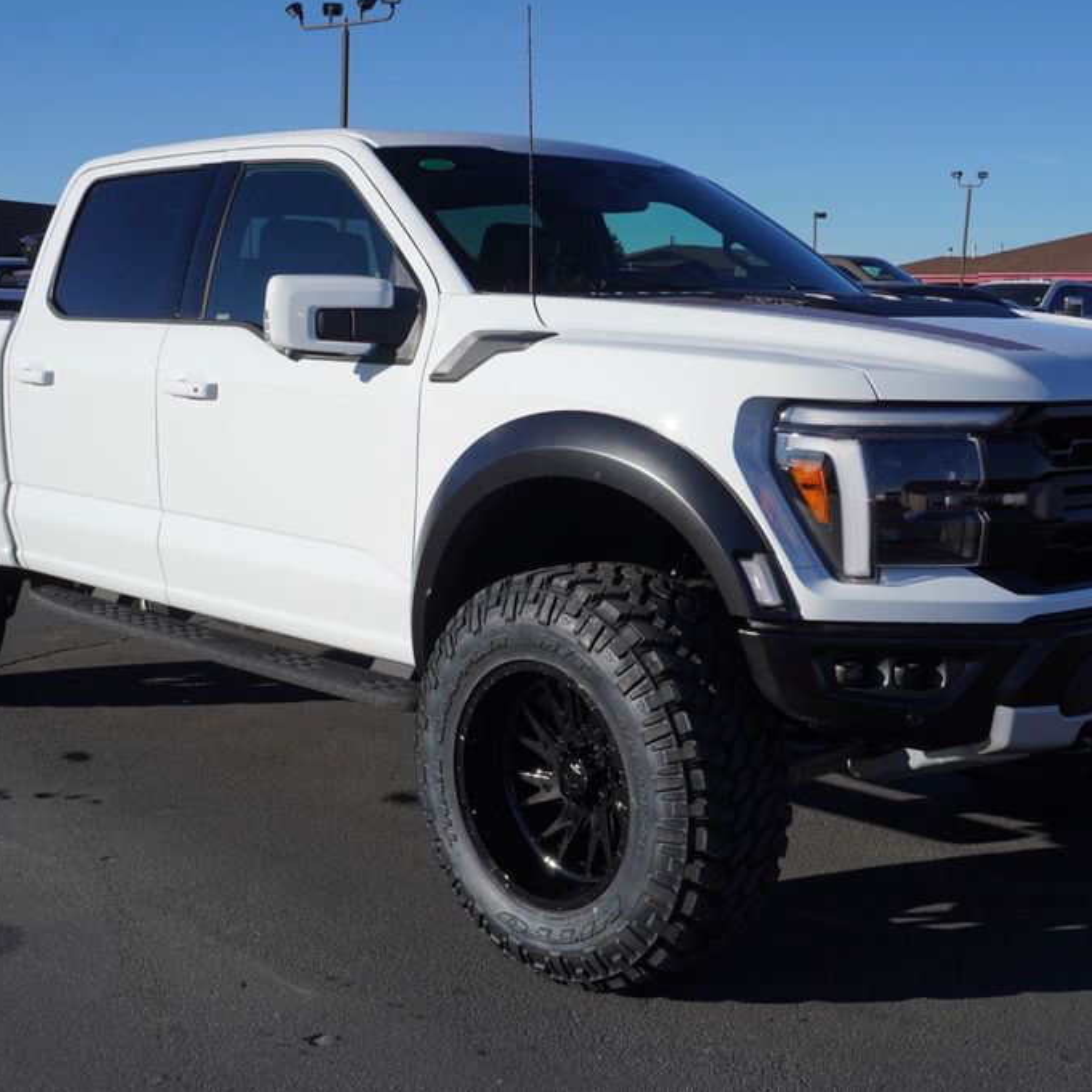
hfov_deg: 36.8
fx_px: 1642
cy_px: 545
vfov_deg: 36.8
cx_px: 529
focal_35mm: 46
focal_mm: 24
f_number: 8
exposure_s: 1/320
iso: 100
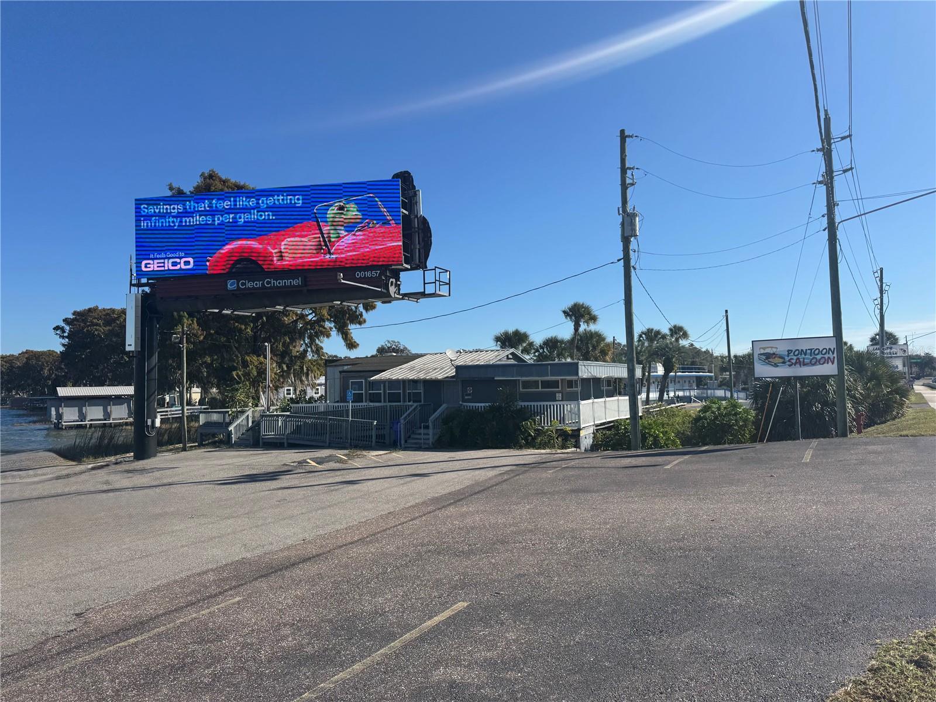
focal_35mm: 24
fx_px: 649
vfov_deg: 56.8
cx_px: 468
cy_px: 351
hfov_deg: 71.6
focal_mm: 6.76
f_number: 1.78
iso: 80
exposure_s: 1/5348
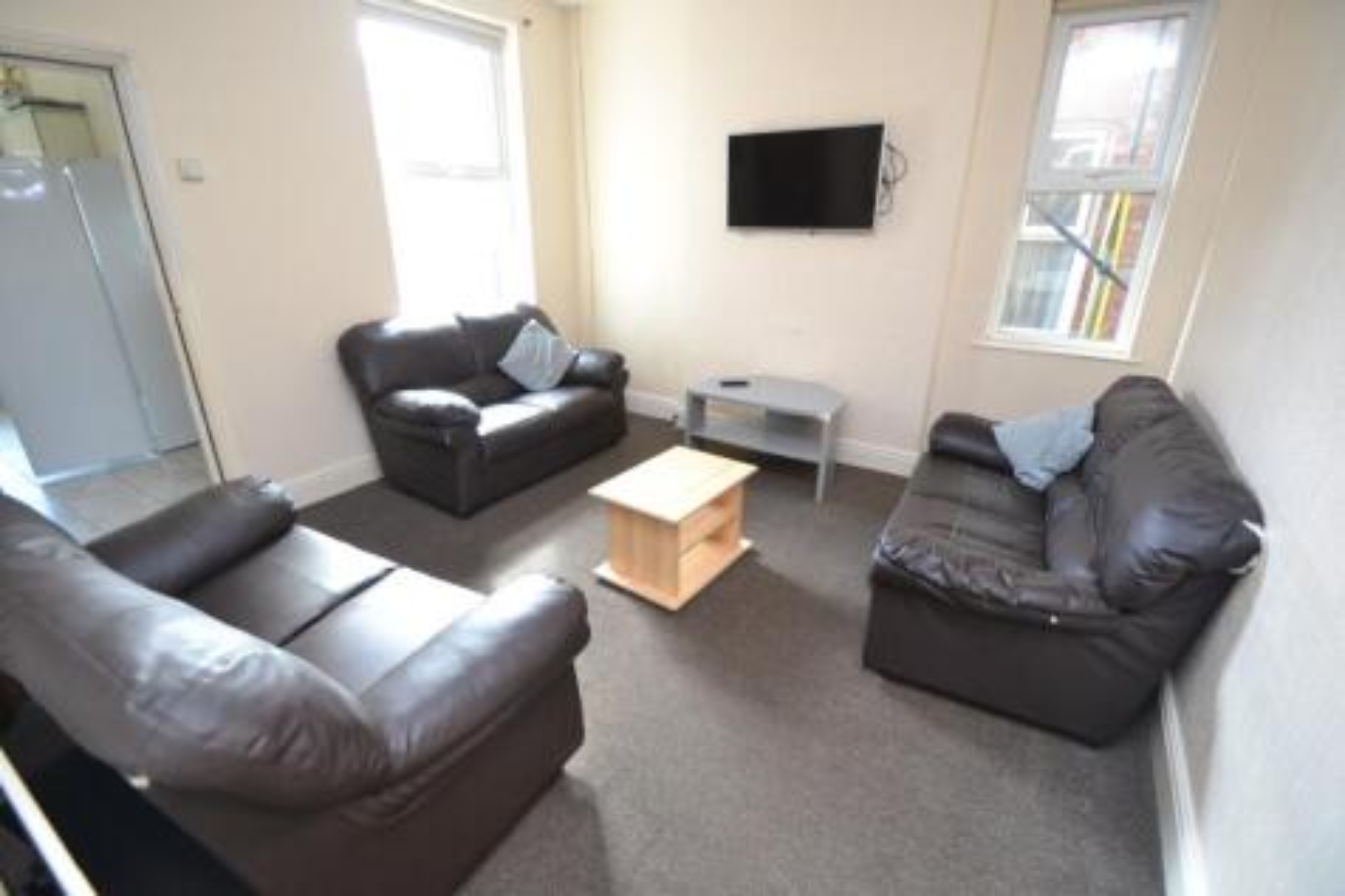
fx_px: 560
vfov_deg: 77.3
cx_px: 672
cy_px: 448
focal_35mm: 15
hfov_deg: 100.4
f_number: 3.5
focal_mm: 10
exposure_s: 1/60
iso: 900
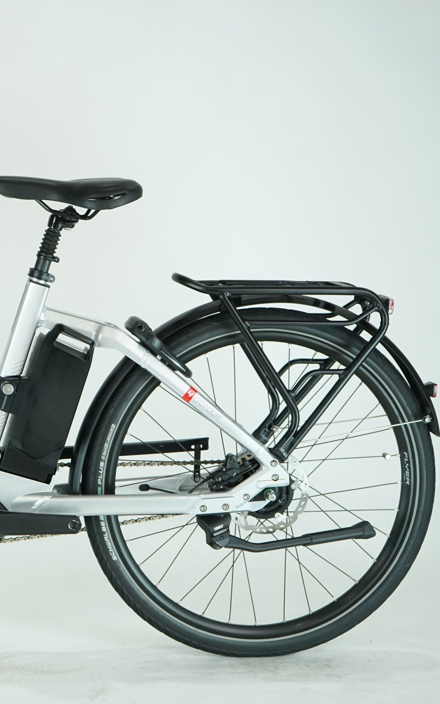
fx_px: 1631
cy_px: 352
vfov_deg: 24.4
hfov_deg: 14.9
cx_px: -74
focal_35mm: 85
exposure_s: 1/200
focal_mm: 55
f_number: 5.6
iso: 1600
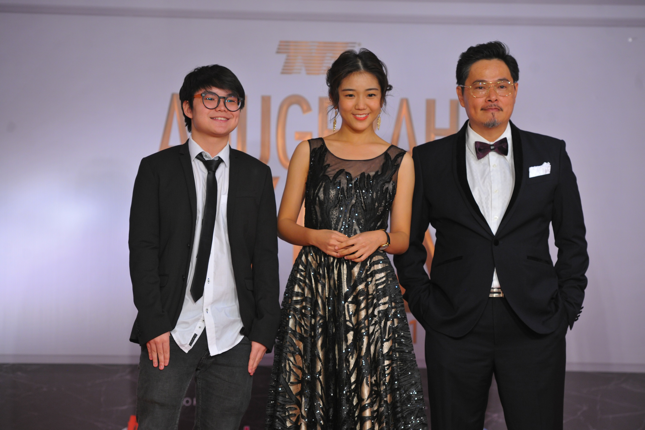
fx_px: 2150
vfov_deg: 11.4
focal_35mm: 120
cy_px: 215
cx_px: 322
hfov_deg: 17.1
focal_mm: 120
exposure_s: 1/125
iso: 800
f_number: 3.5
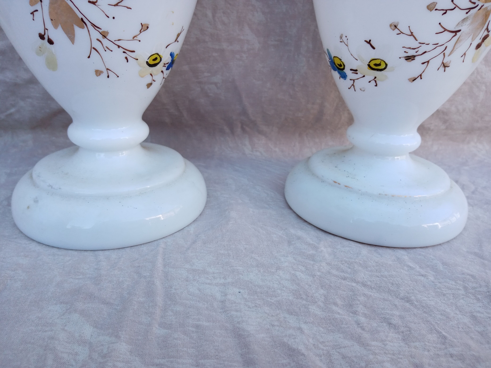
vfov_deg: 53.1
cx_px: 246
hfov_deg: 67.3
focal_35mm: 26
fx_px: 369
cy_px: 184
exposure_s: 1/123
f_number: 1.8
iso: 109
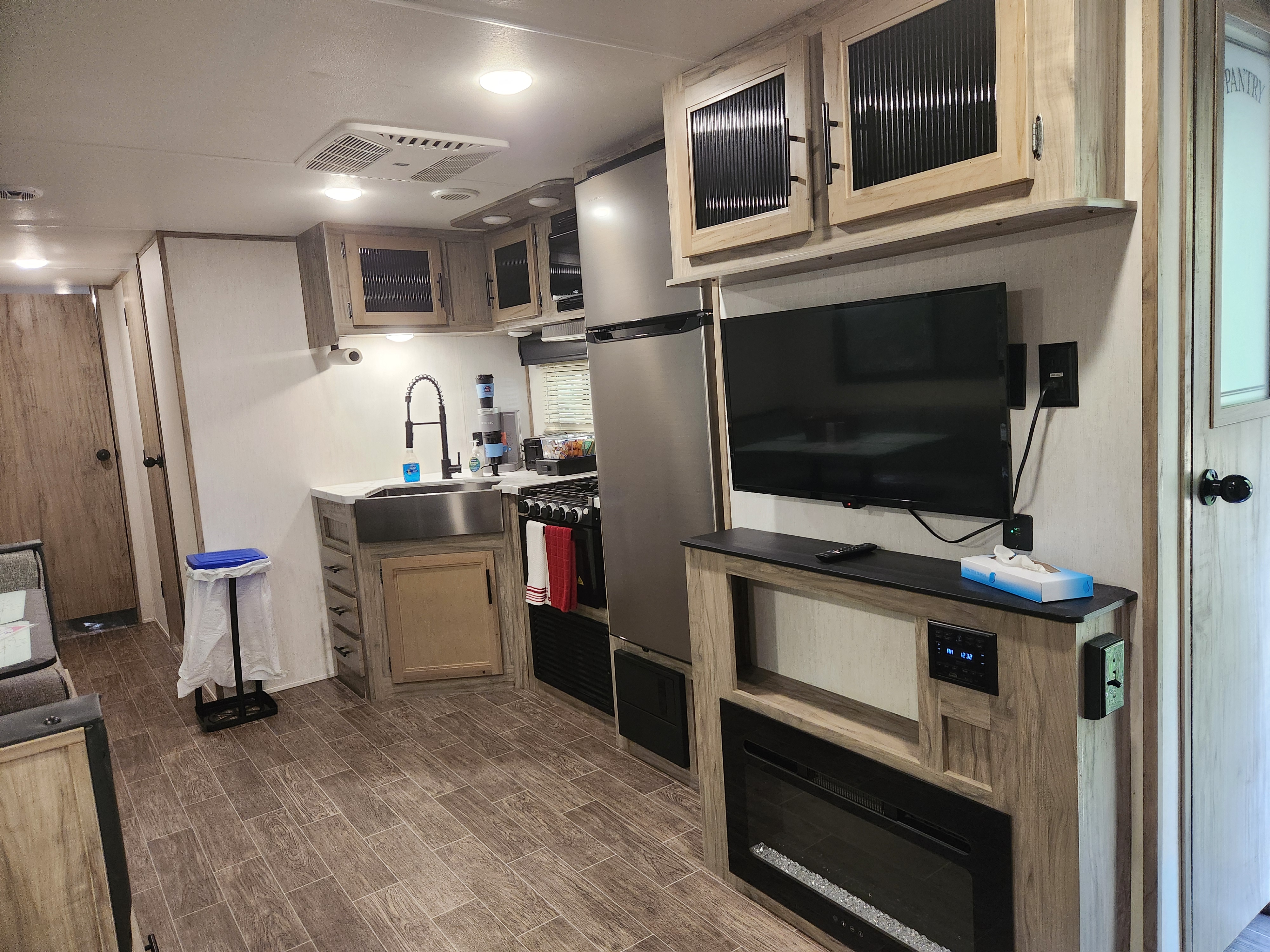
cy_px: 476
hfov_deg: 73.9
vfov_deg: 58.9
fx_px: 844
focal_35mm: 23
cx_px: 635
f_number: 1.8
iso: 640
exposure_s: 1/120
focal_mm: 5.4
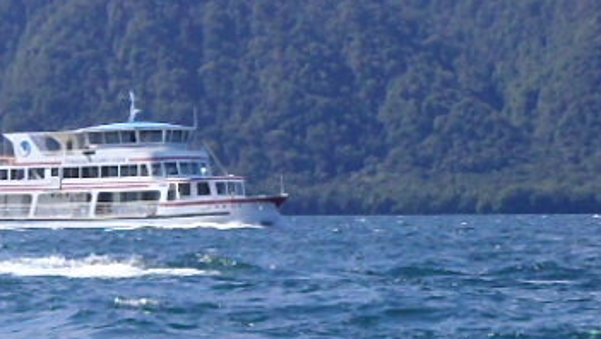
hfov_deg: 15.8
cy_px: 253
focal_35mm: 135
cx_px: 159
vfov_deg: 9.0
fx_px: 2153
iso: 800
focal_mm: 12.26
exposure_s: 1/320
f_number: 14
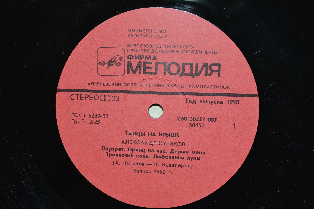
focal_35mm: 52
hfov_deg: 37.9
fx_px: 458
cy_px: 104
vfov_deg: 25.7
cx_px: 157
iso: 400
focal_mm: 35
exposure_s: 1/60
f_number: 5
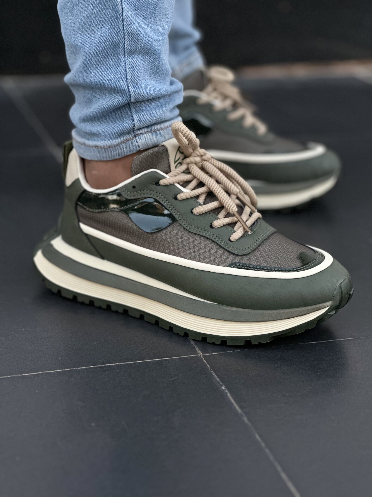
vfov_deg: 25.3
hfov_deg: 19.1
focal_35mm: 77
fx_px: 1103
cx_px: 186
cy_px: 248
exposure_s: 1/70
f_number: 2.8
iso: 250
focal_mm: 9
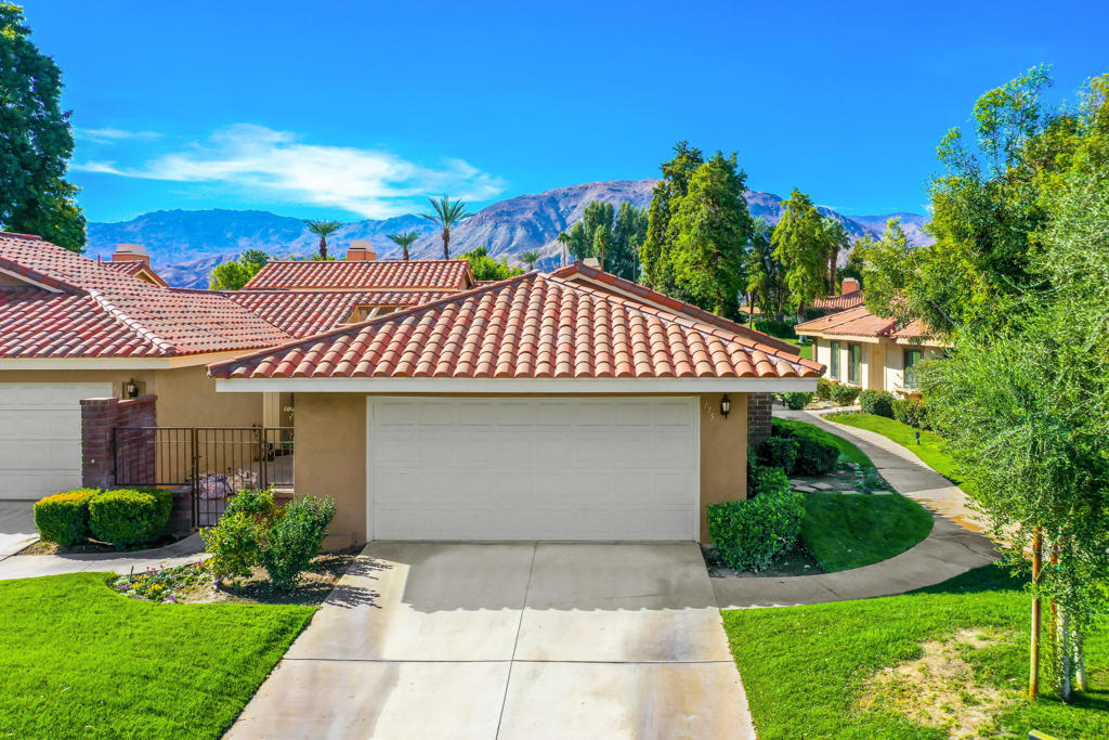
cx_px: 554
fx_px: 863
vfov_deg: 46.4
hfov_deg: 65.5
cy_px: 370
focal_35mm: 28
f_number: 5.6
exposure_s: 1/400
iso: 100
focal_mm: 10.26
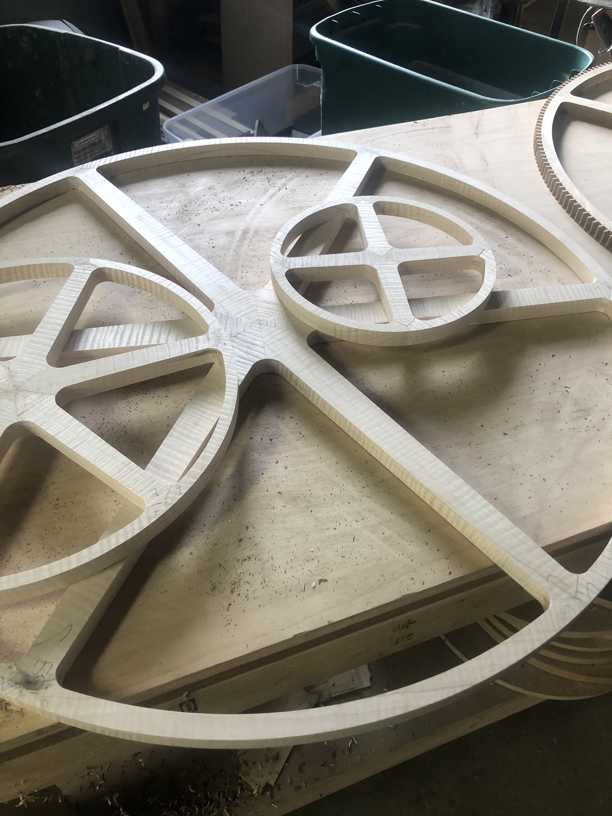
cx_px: 306
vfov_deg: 63.4
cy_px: 408
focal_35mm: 28
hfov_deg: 49.7
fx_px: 660
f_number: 1.8
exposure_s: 1/20
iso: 40
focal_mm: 3.99
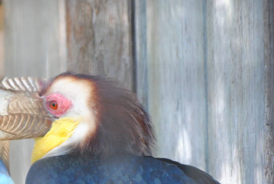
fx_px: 4038
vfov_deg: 2.6
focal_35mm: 530
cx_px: 64
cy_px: 134
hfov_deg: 3.9
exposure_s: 1/40
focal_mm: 160
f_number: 5.3
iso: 400
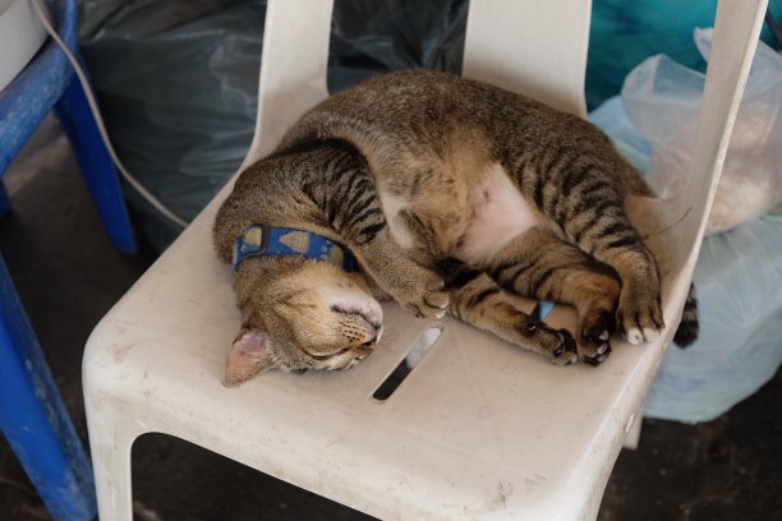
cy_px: 260
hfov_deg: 35.6
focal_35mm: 56
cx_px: 391
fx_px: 1216
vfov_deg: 24.2
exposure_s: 1/250
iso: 400
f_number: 3.6
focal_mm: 37.4
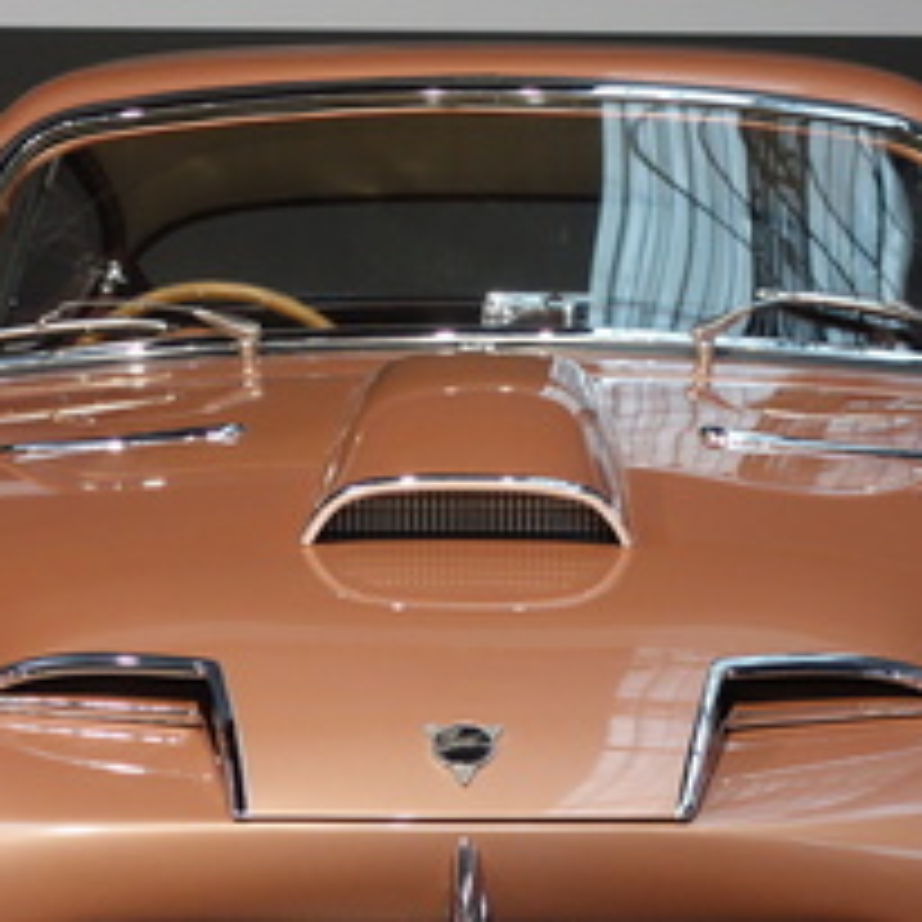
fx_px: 4942
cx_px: 450
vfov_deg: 10.6
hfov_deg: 10.7
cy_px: 864
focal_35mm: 164
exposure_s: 1/80
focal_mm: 24.4
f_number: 4
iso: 640
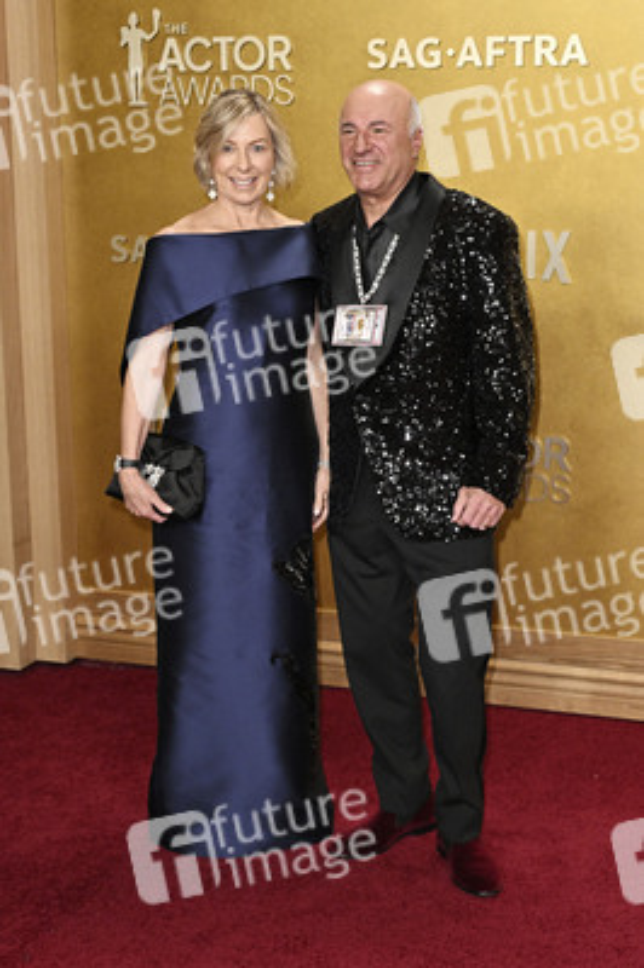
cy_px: 484
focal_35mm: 50
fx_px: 1344
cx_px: 322
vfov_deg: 39.6
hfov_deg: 26.9
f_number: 5.6
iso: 2500
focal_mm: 50
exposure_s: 1/320
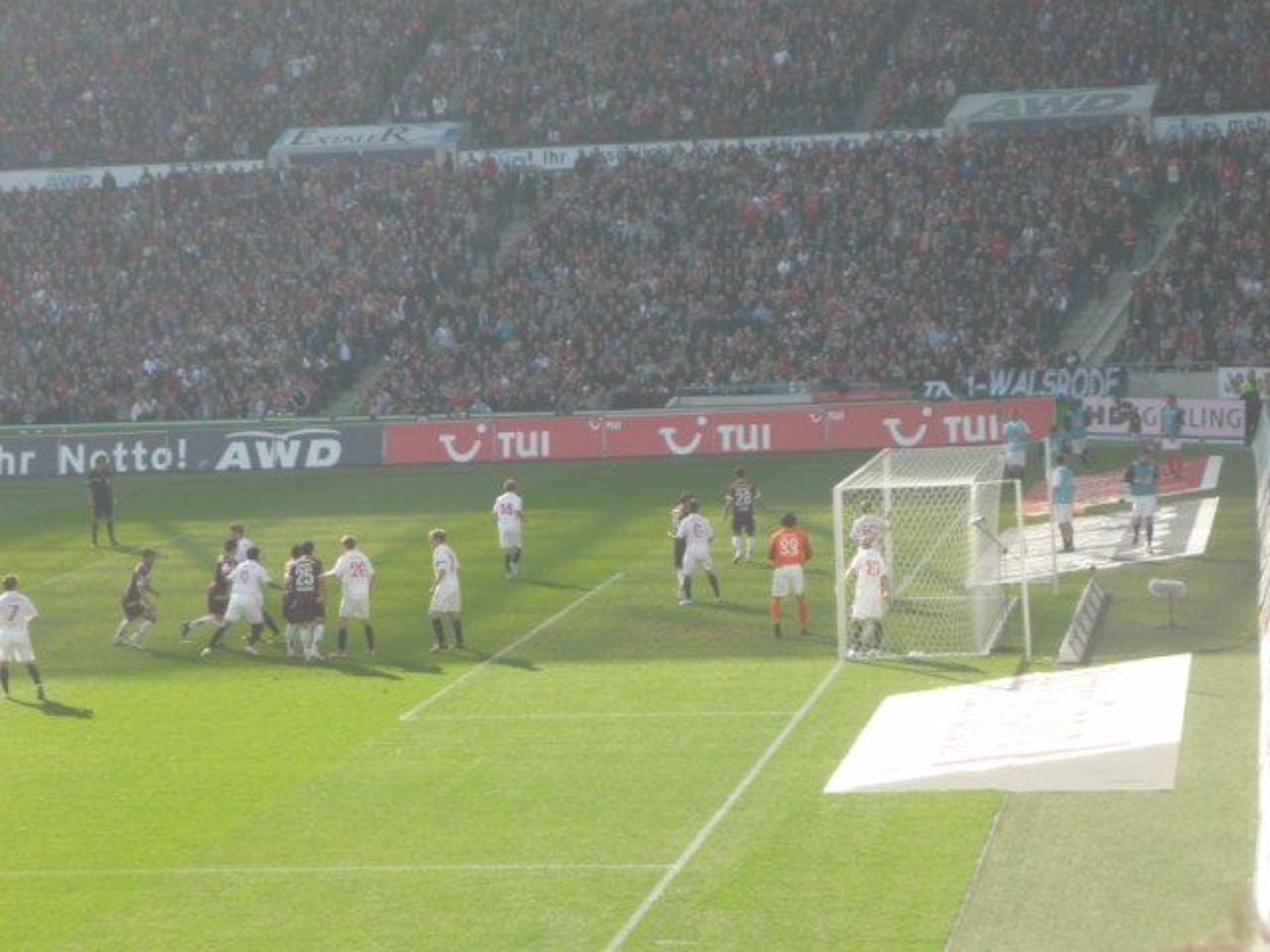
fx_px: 3669
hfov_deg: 19.6
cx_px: 635
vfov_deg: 14.8
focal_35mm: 100
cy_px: 476
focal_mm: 16.5
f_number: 5.1
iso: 100
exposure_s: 1/200
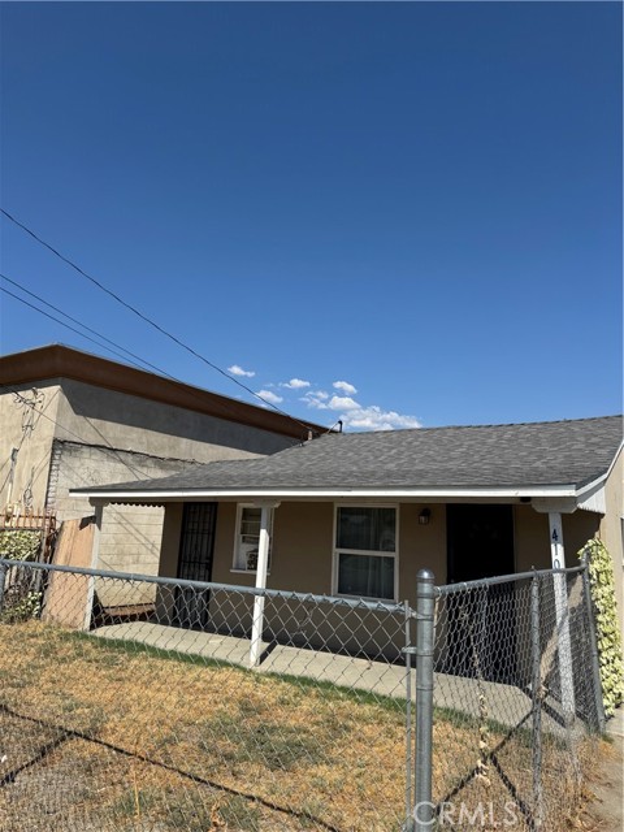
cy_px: 416
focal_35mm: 24
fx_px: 577
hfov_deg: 56.8
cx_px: 312
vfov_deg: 71.6
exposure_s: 1/6410
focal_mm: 6.76
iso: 80
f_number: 1.78
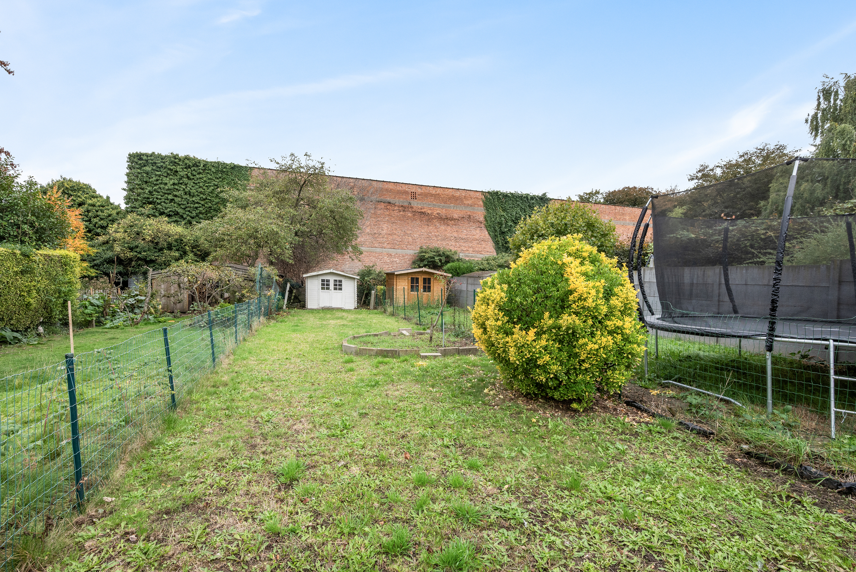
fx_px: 333
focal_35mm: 14
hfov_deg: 104.2
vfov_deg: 81.3
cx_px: 428
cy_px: 286
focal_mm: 14
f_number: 8
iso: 250
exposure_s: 1/125
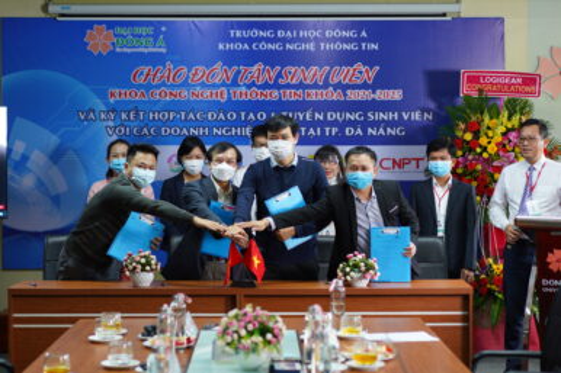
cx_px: 280
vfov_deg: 16.6
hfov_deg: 24.8
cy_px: 186
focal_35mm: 82
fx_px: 1277
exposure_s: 1/125
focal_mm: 55
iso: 640
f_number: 2.2
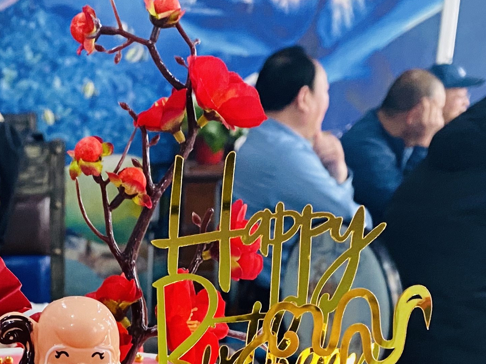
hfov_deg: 26.1
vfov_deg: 18.8
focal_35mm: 73
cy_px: 466
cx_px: 80
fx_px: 1025
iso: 160
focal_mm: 4.25
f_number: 1.8
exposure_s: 1/60
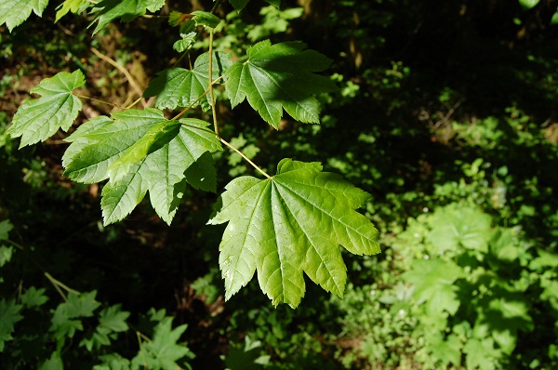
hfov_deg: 62.0
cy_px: 185
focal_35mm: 30
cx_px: 279
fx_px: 464
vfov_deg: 43.5
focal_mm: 20
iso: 200
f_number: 8
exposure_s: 1/200
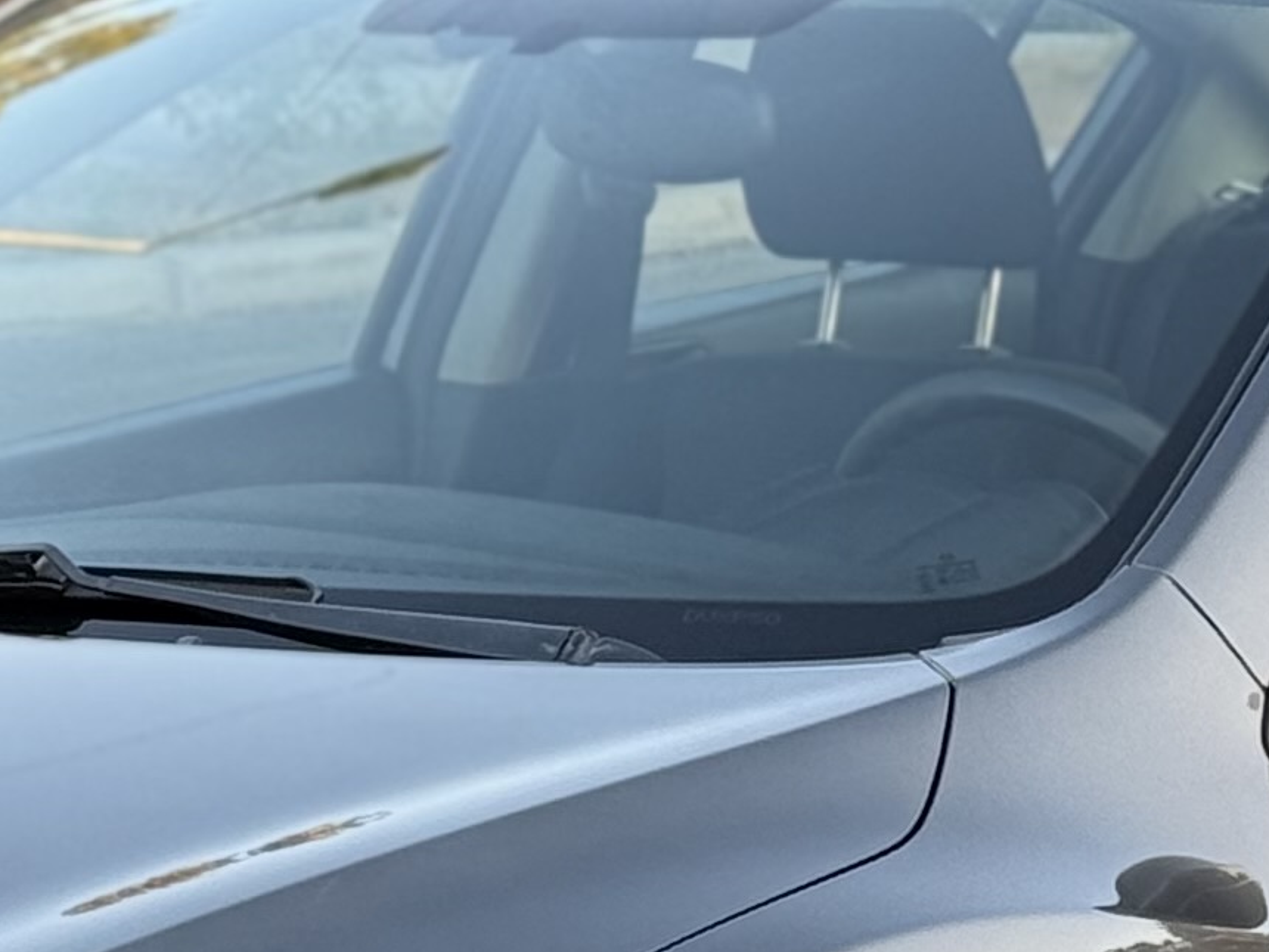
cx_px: 508
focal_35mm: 225
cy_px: 1380
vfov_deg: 6.5
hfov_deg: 8.8
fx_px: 8248
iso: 50
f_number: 1.78
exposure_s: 1/135
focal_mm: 6.76
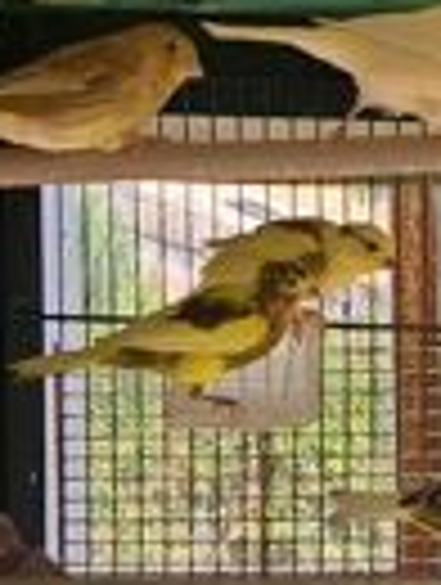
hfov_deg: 12.3
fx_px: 1998
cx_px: 554
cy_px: 400
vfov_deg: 16.6
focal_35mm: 118
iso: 50
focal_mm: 5.23
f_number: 1.8
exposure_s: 1/344
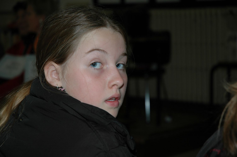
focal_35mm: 105
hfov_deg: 19.5
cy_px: 78
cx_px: 118
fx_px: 691
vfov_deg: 13.0
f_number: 4.5
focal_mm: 70
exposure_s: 1/60
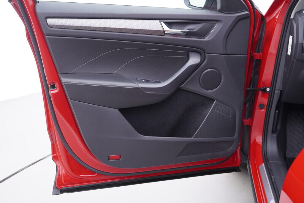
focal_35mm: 36
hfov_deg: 53.1
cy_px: 102
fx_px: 304
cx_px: 152
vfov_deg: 36.9
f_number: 2.8
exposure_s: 1/40
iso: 160
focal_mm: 24
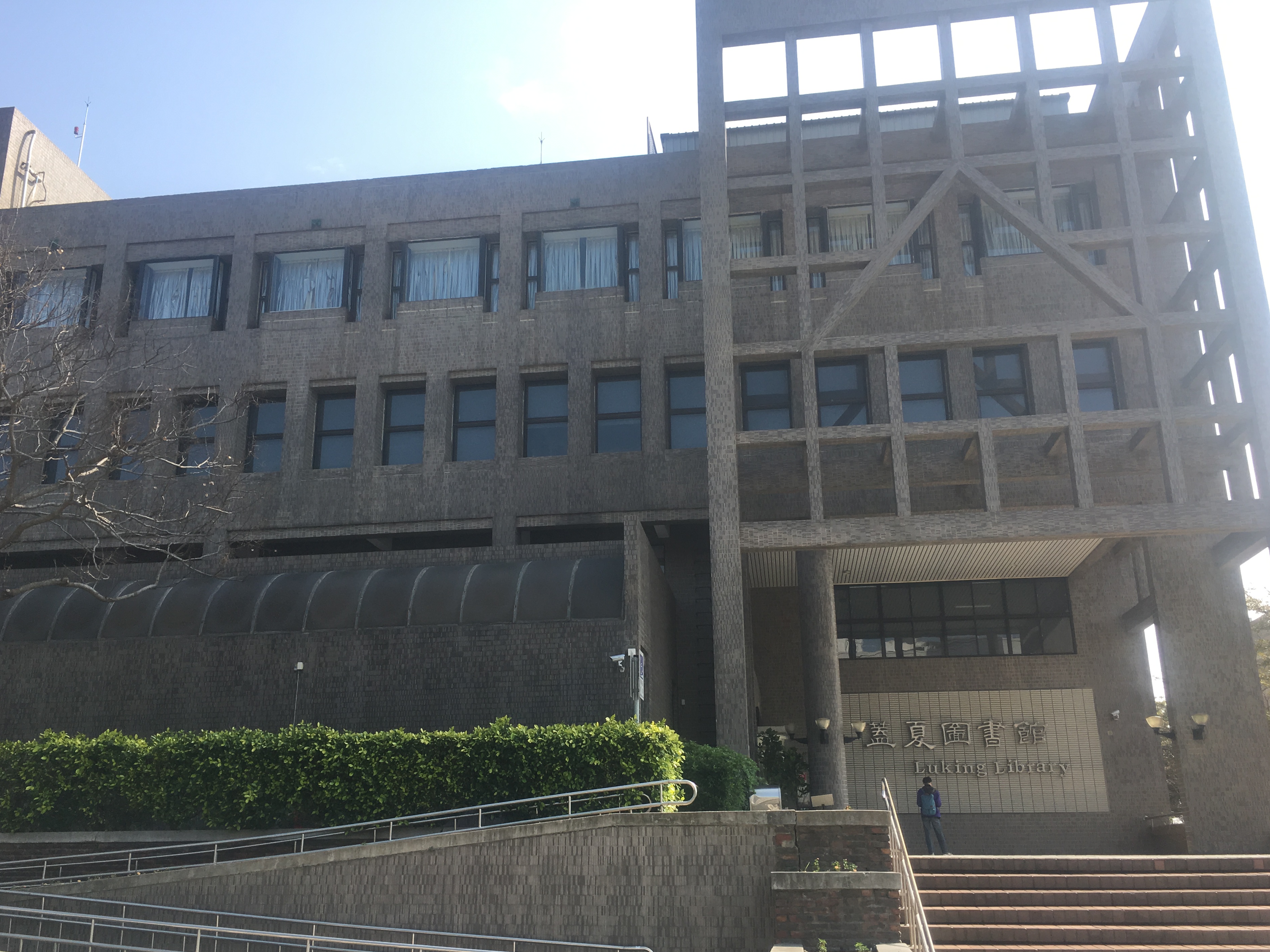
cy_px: 506
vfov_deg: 45.4
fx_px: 1137
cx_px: 632
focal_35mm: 31
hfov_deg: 58.4
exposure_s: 1/663
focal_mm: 4.15
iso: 25
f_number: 2.2
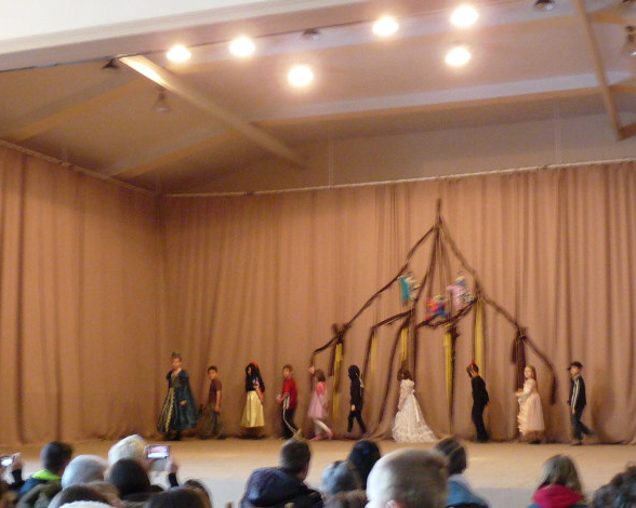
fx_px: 960
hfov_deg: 36.6
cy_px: 251
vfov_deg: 29.7
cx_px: 344
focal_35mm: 51
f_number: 2.8
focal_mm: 4.8
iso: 400
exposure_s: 1/8
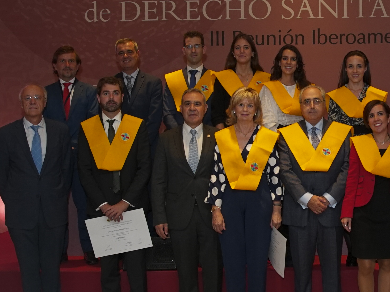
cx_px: 316
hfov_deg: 32.3
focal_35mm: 58
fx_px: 653
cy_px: 155
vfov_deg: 25.2
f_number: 5.6
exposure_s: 1/250
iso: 2000
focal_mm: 24
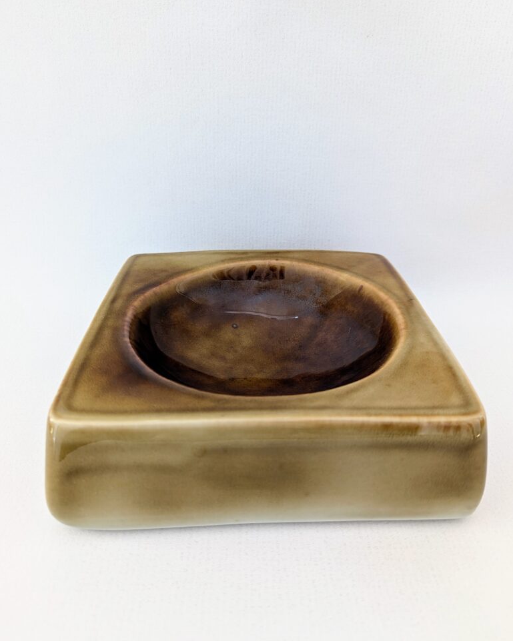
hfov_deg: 56.8
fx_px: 474
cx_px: 256
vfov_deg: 68.1
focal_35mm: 25
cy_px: 305
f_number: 1.85
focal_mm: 6.81
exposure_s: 1/71.4
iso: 43
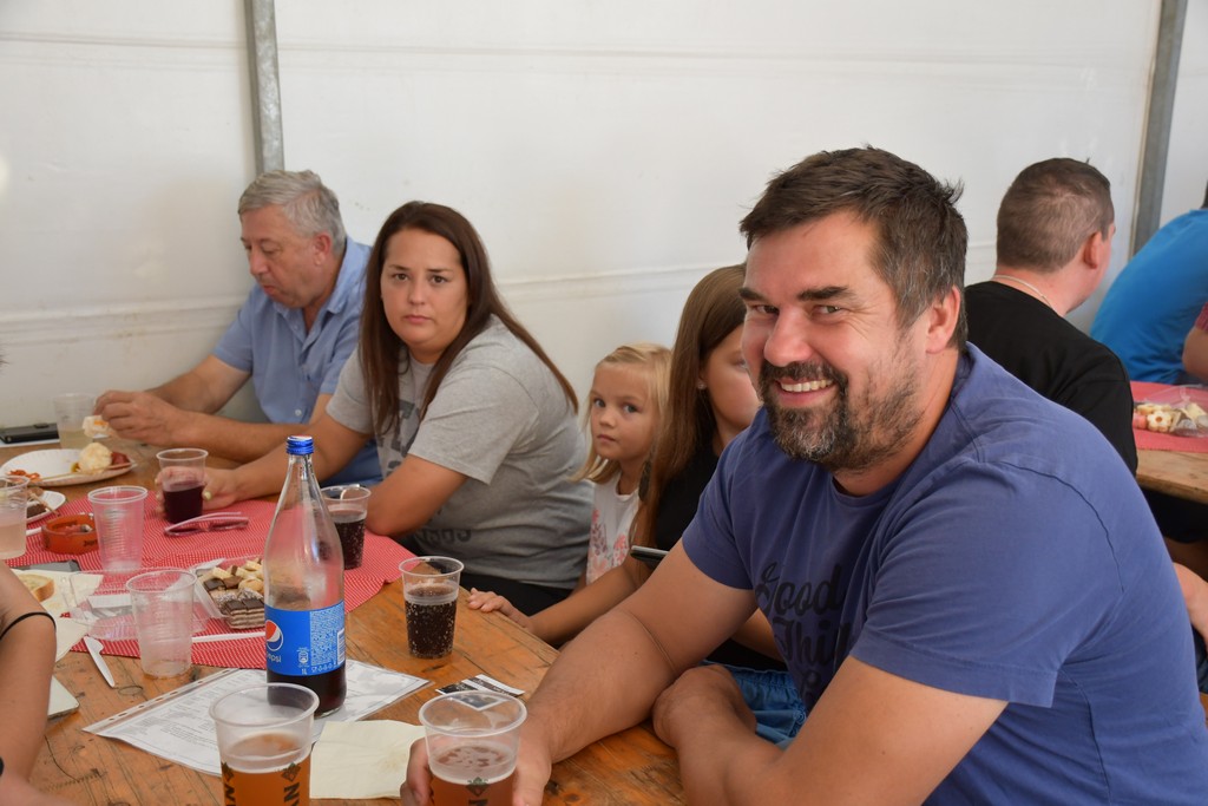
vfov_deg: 33.4
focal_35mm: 40
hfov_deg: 48.5
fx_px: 1342
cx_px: 604
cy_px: 403
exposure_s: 1/250
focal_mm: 27
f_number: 4
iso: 800
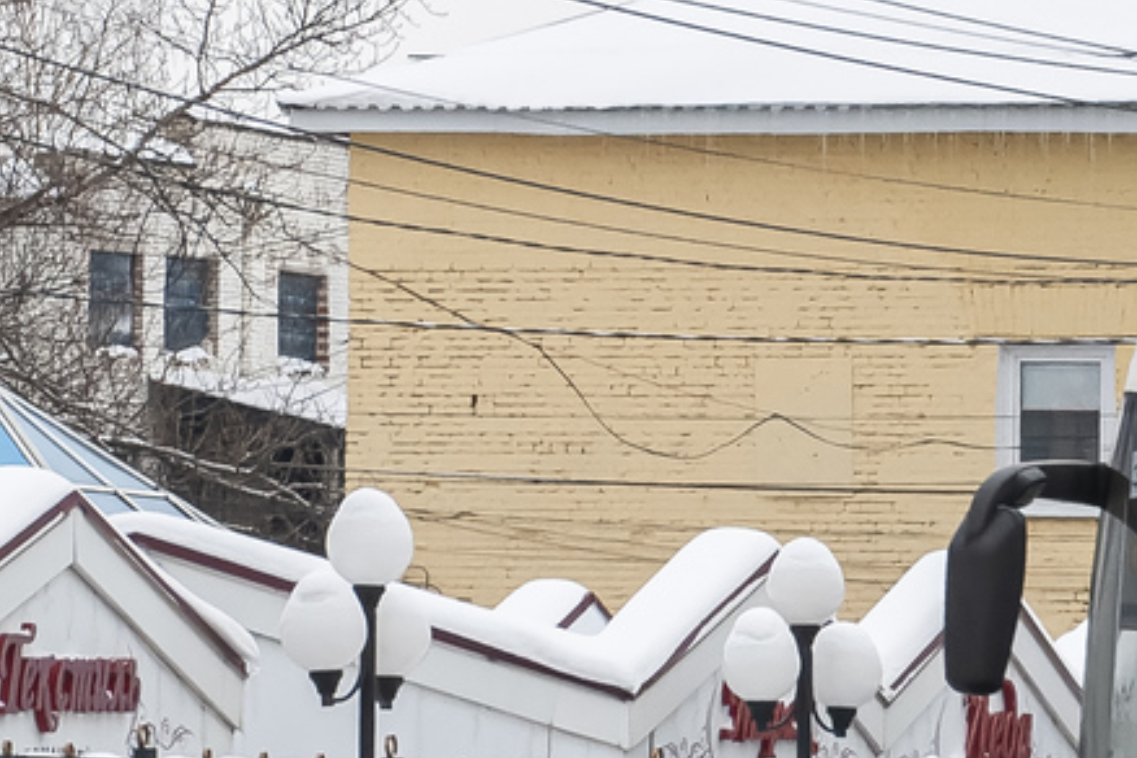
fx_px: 8779
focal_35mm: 278
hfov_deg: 7.3
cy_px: 544
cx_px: 1585
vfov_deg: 4.9
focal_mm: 62
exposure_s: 1/640
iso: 640
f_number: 9
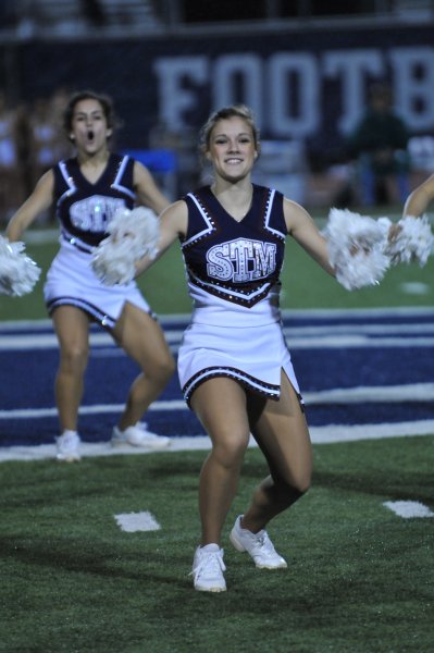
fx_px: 5434
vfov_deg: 6.9
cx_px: 217
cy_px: 326
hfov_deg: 4.6
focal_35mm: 300
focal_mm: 200
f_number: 2.8
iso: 1600
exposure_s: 1/320
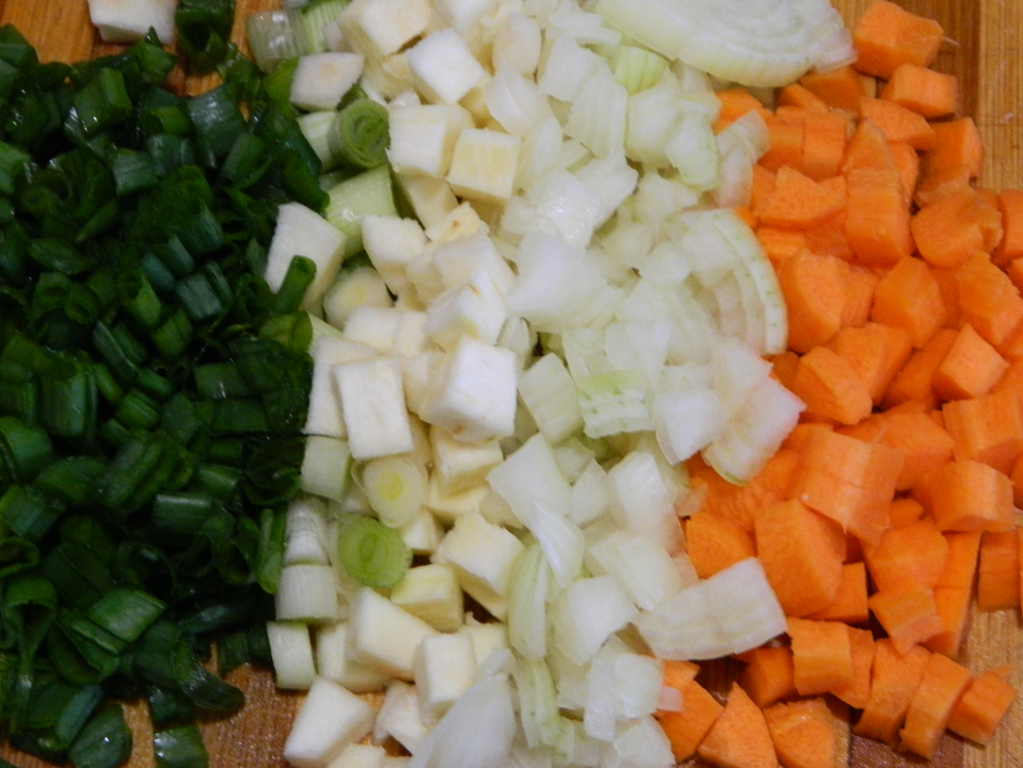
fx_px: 2542
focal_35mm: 86
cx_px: 476
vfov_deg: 17.2
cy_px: 356
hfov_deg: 22.8
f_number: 4
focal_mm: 12.6
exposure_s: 1/13
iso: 400
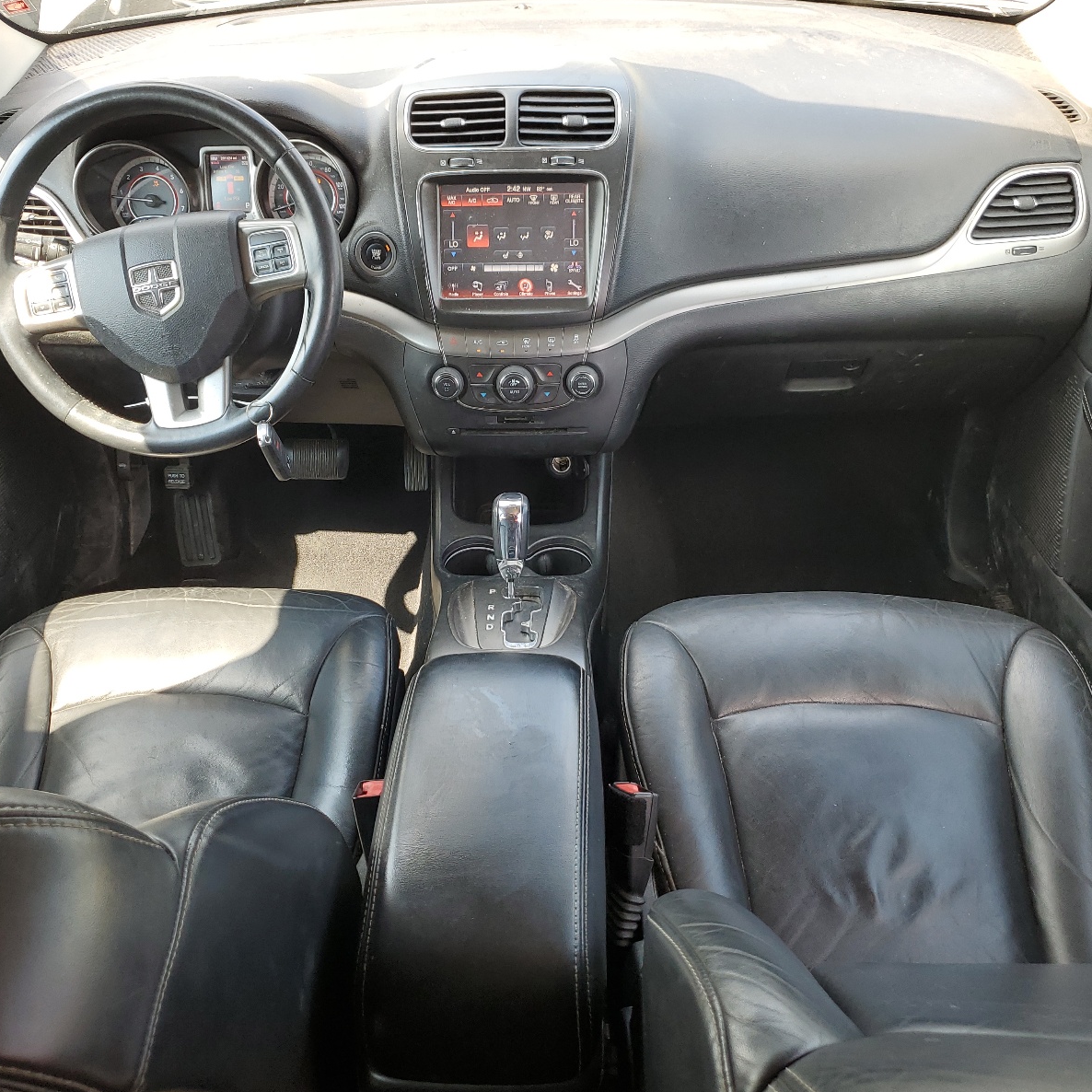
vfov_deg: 52.5
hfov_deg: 52.5
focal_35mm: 31
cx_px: 532
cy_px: 547
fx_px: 1106
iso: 50
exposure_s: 1/149
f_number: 1.5
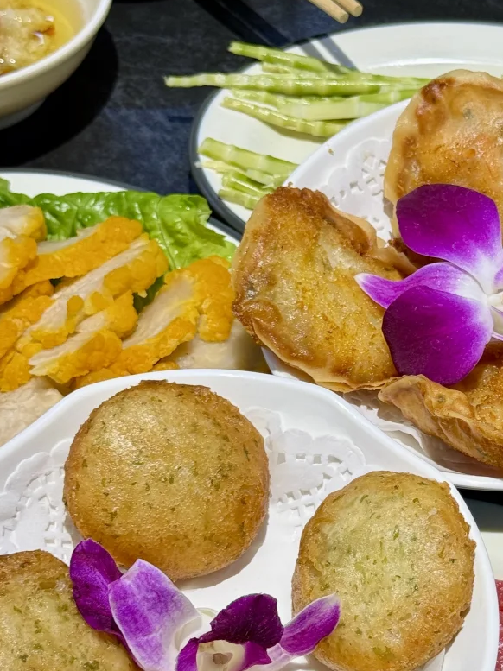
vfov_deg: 22.0
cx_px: 404
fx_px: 1726
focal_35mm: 89
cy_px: 305
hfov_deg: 16.5
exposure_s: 1/100
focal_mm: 6.76
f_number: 1.78
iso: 50
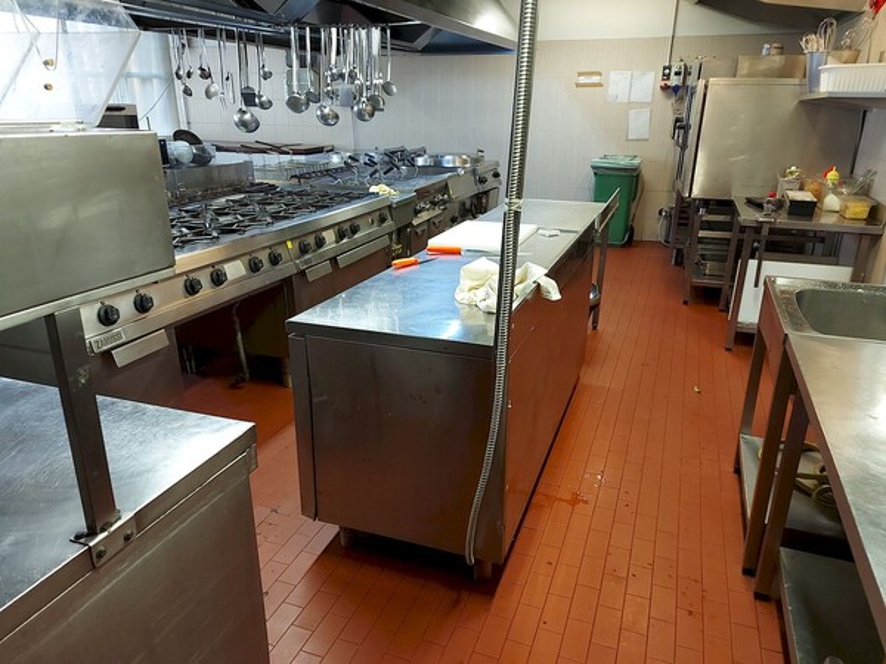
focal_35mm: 24
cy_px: 332
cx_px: 443
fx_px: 614
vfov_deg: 56.8
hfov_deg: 71.6
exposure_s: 1/33
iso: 200
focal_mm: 5.23
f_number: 1.8
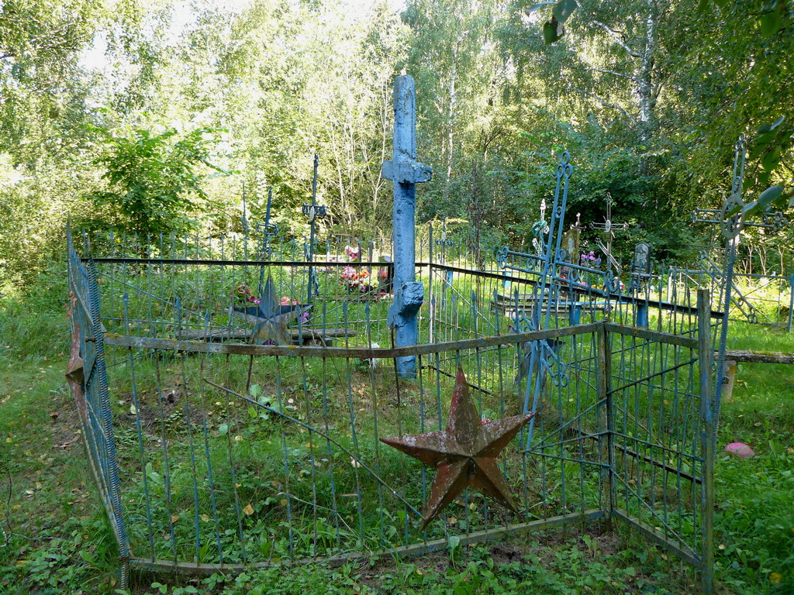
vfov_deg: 39.7
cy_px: 298
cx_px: 397
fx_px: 826
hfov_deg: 51.4
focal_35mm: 36
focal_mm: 6
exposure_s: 1/80
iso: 100
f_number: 2.8
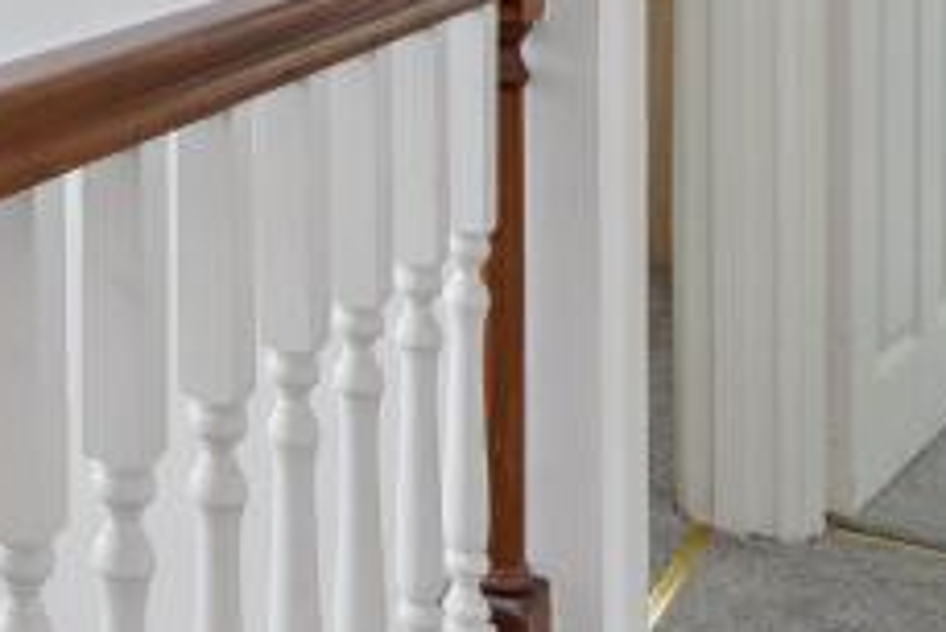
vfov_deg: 16.2
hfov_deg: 22.8
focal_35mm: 76
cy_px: -353
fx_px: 1998
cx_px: -384
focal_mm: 17
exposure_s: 1/125
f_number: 6.3
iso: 800
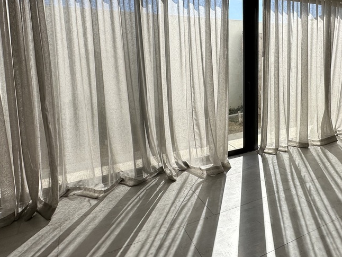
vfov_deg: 52.3
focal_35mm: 26
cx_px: 226
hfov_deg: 65.6
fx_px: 257
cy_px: 90
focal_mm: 2.22
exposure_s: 1/2174
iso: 40
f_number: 2.2
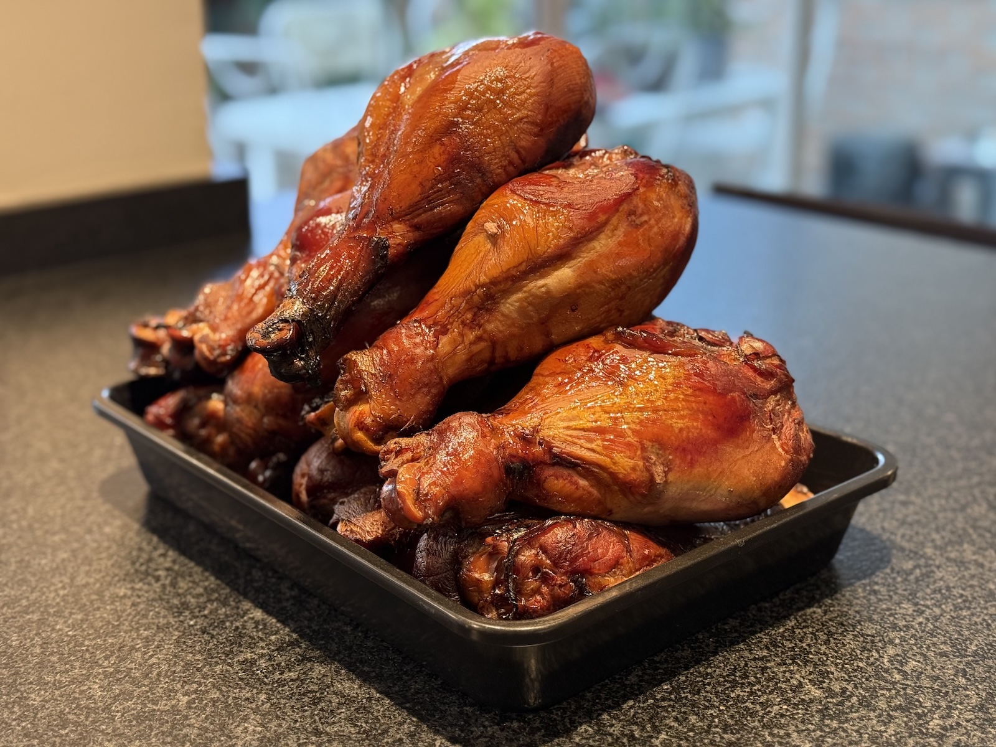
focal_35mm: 48
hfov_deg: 39.7
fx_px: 1381
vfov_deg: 30.3
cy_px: 374
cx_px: 498
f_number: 1.78
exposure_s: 1/60
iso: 160
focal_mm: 6.76
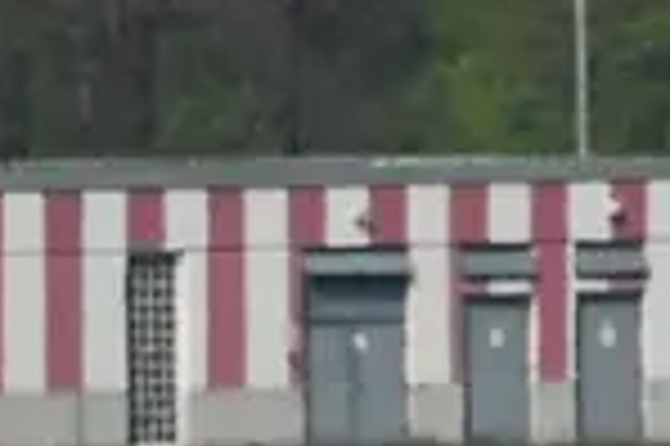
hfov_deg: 0.7
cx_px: -733
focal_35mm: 3097
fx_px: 57575
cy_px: 948
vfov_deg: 0.4
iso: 200
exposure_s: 1/750
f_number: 8
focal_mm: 300
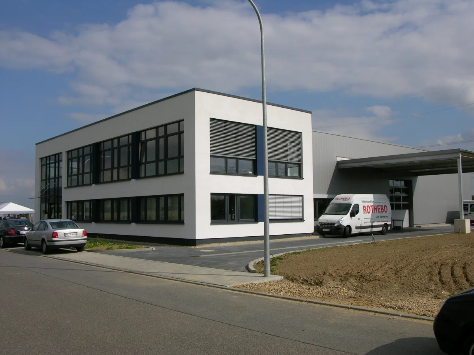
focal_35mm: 35
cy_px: 178
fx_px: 479
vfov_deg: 40.7
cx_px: 237
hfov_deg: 52.6
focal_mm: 8.9
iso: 50
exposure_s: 1/381
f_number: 7.1
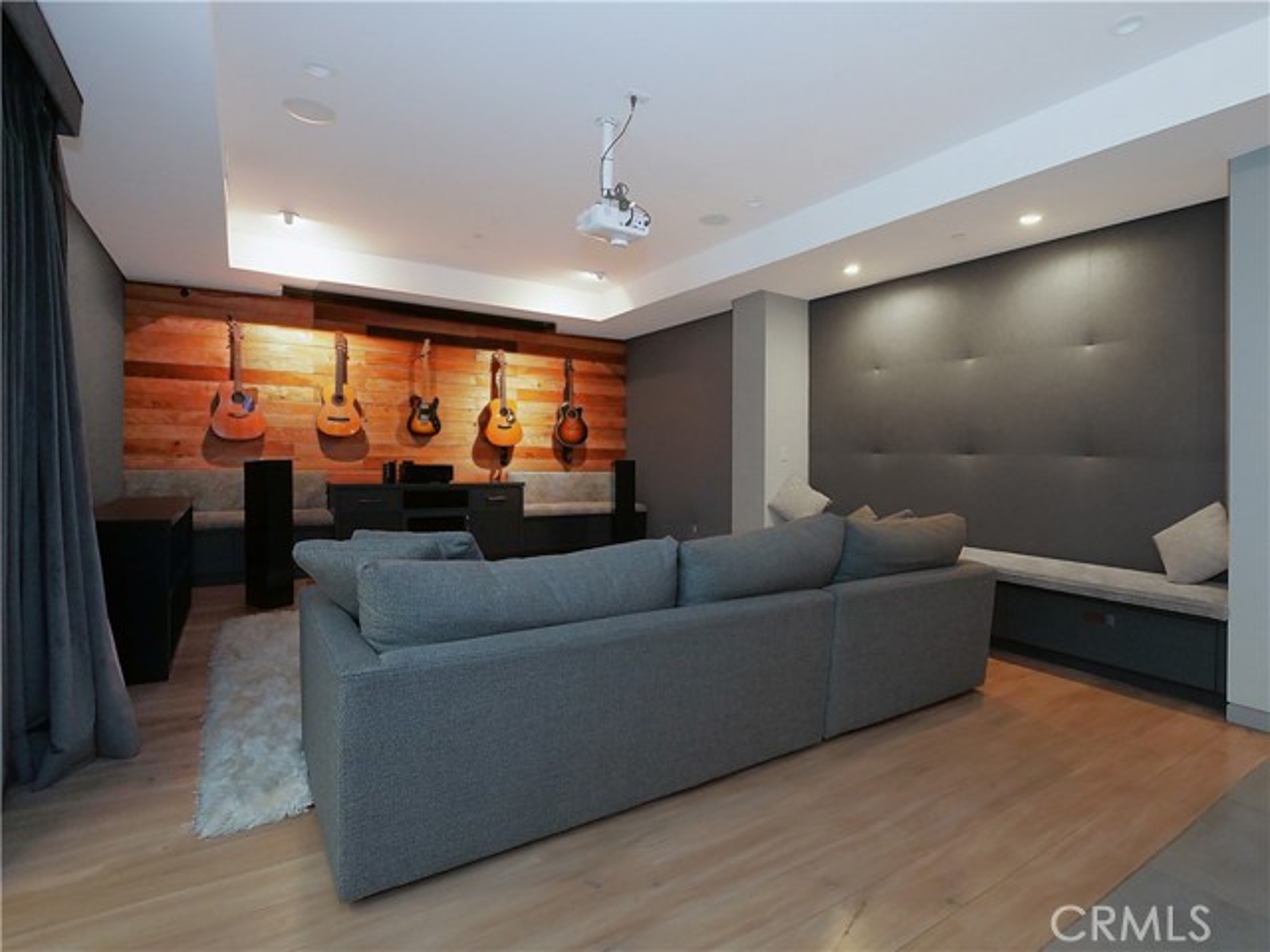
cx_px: 635
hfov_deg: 94.5
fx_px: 587
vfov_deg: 78.1
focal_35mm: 16
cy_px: 476
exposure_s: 1/10
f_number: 9
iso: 1600
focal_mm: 8
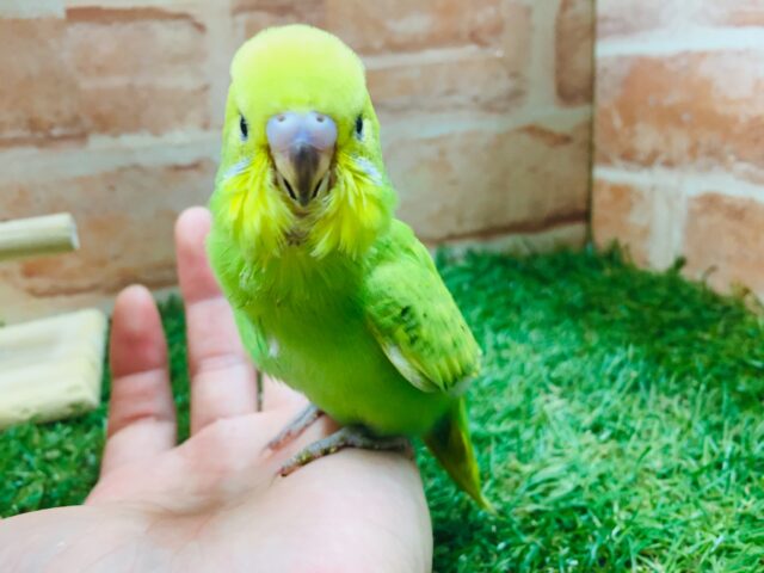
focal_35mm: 29
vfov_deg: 48.2
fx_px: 640
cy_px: 286
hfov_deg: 61.7
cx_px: 382
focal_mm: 4.15
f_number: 2.2
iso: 80
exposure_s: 1/30
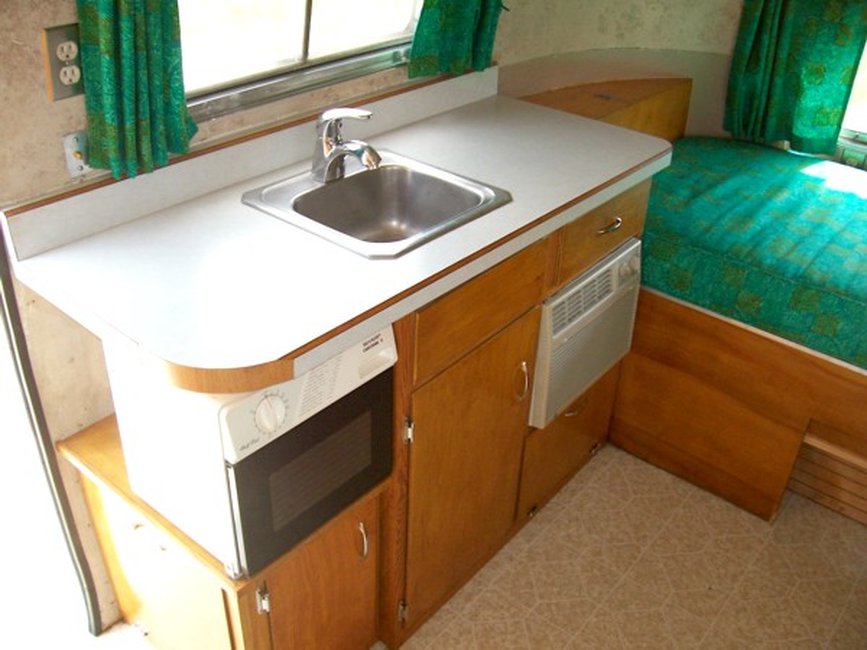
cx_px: 434
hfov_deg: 54.0
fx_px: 852
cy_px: 325
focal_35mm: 34
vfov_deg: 41.8
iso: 140
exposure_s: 1/112
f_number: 2.7
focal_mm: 5.6
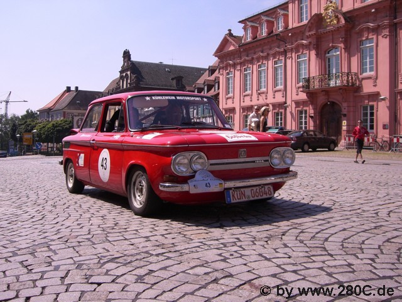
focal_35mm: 38
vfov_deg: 37.7
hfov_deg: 49.0
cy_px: 151
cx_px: 201
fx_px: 441
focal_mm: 6.2
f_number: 4.3
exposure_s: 1/800
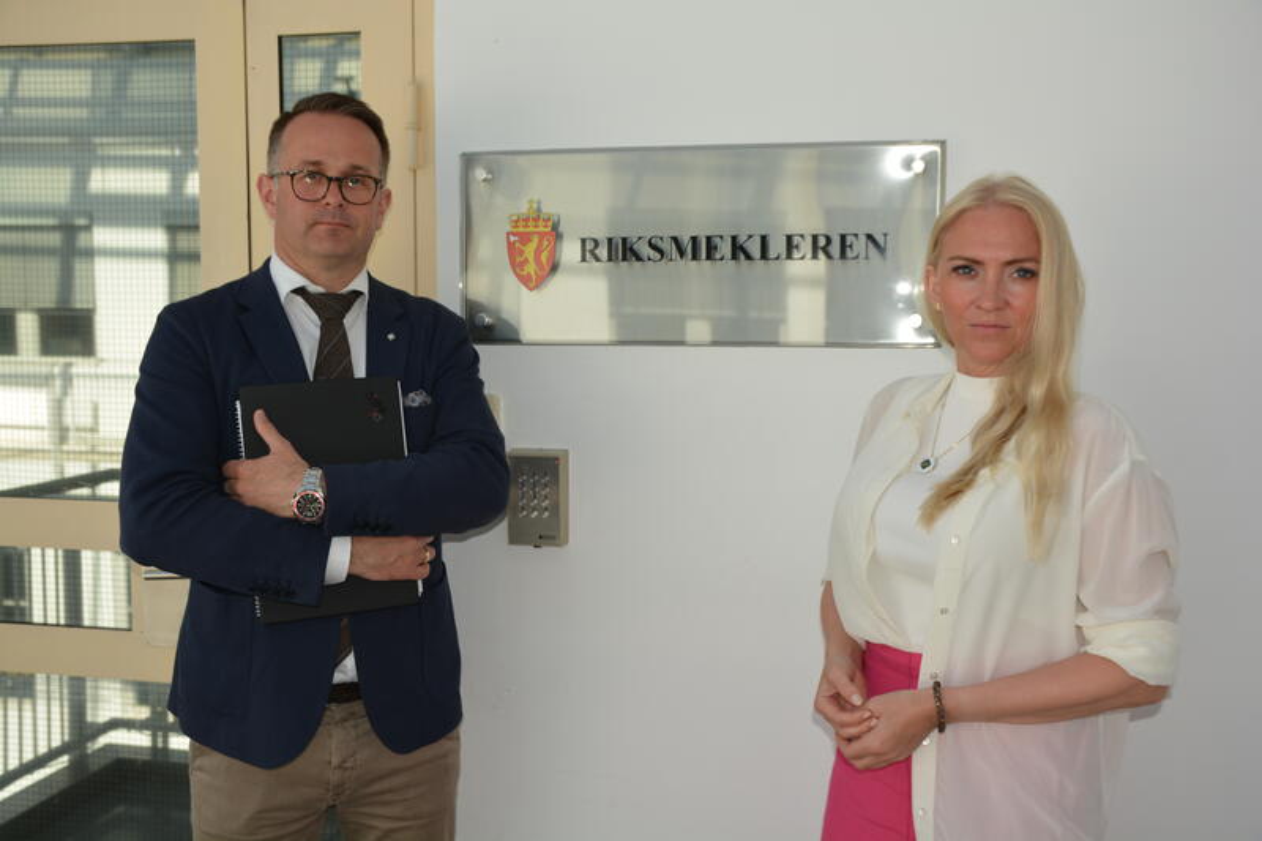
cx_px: 631
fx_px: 1367
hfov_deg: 49.6
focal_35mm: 39
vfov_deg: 34.2
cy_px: 420
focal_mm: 26
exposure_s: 1/200
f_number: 3.5
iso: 100
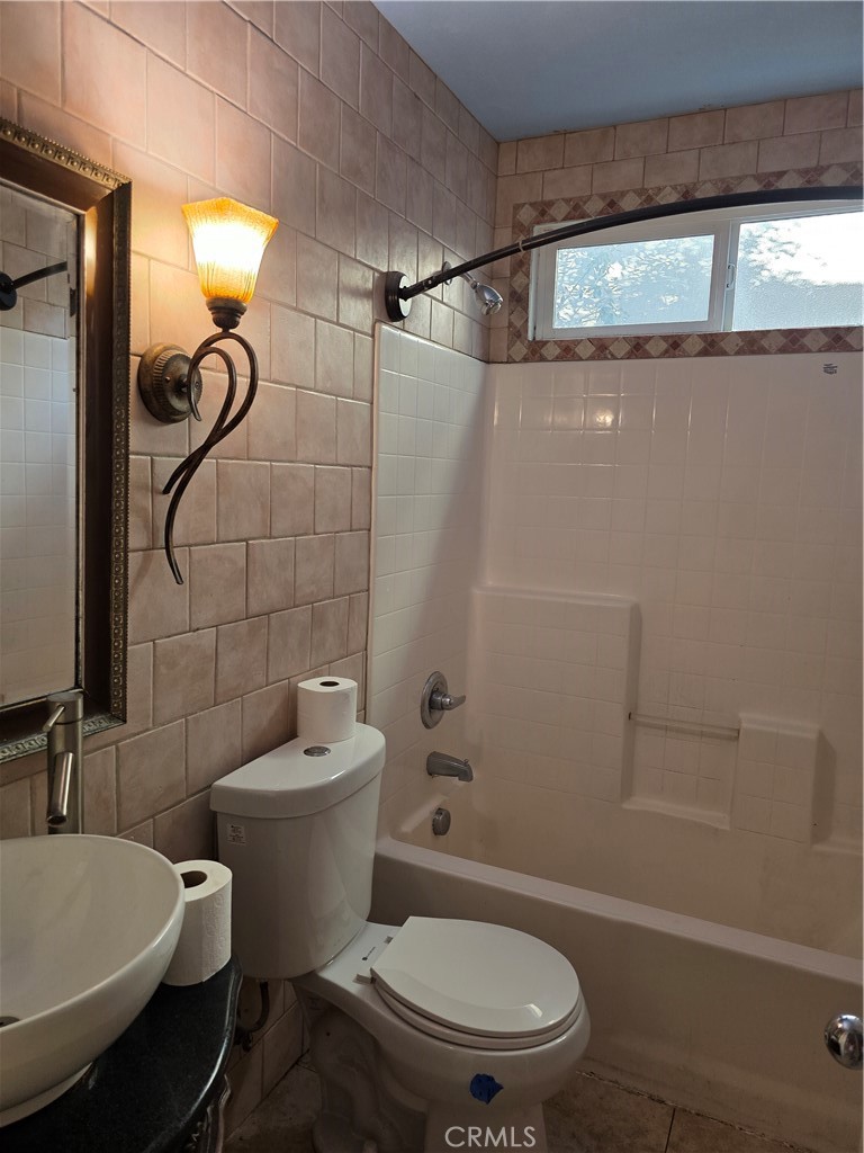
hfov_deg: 58.9
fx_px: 765
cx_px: 432
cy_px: 576
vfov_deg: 73.9
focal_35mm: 23
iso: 200
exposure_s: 1/120
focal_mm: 6.3
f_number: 1.7
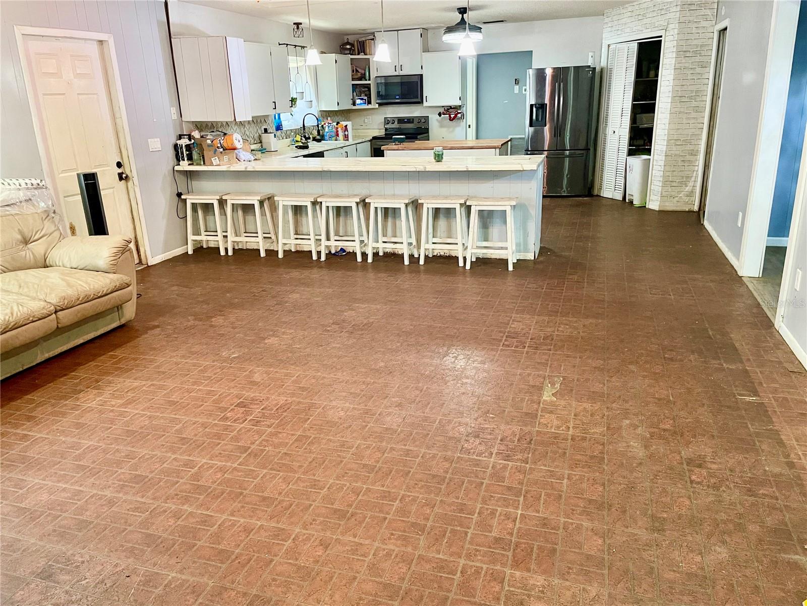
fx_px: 606
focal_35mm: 26
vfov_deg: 53.1
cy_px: 303
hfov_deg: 67.3
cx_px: 404
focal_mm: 4.2
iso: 500
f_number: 1.6
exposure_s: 1/60
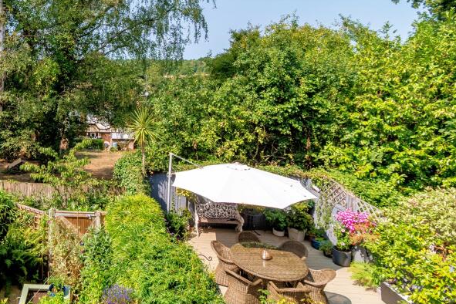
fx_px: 659
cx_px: 80
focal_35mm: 52
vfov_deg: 25.8
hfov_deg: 36.7
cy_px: 89
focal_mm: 20
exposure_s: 1/500
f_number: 7.1
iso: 200
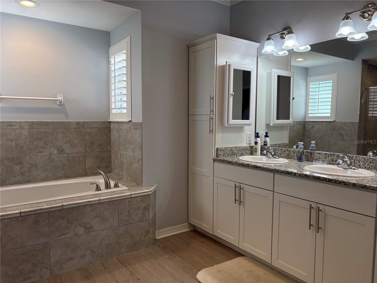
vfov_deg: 53.1
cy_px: 142
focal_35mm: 26
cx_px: 188
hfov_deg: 67.3
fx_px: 283
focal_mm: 5.96
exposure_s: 1/225
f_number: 1.6
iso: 125
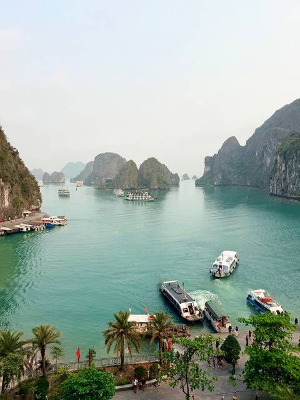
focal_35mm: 24
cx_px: 150
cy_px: 200
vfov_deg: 71.6
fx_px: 277
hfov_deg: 56.8
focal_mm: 6.76
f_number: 1.78
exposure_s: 1/3279
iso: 80
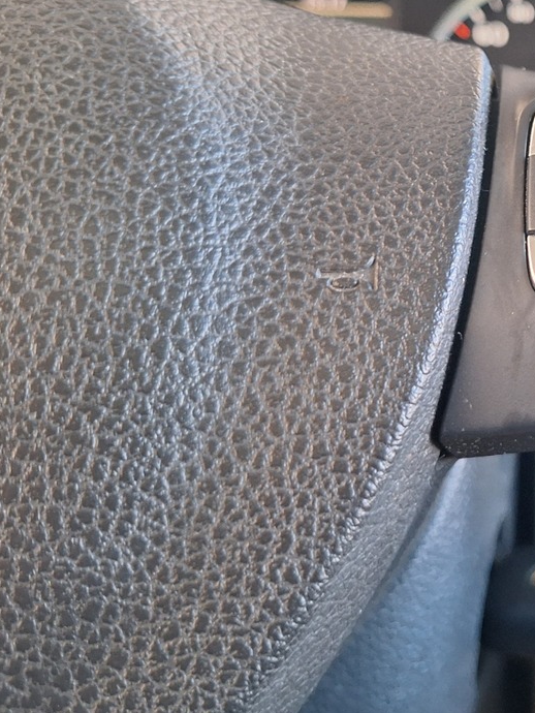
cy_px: 236
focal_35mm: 48
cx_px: 673
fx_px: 989
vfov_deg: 39.2
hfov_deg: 26.3
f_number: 1.8
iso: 320
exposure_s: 1/33
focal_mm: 5.54
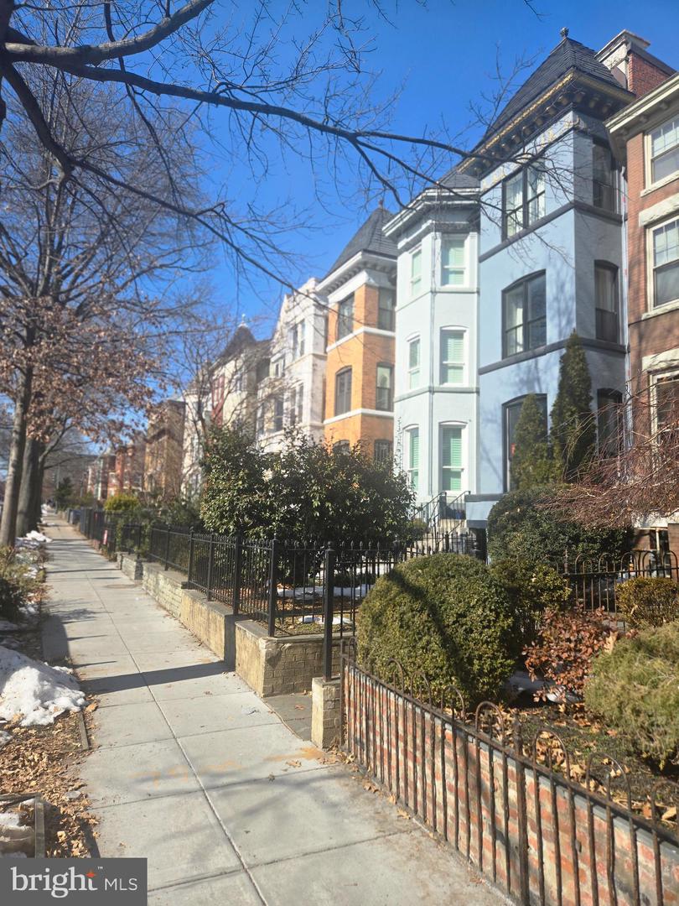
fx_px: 602
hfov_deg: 58.9
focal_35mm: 23
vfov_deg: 73.9
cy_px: 453
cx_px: 340
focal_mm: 5.4
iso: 25
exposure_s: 1/1550
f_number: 1.8
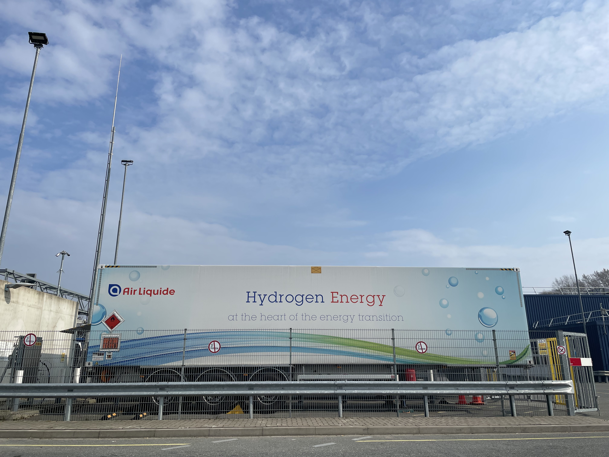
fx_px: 457
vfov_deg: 53.1
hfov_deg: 67.3
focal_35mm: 26
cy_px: 228
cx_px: 304
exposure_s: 1/6897
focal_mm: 4.2
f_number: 1.6
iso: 32
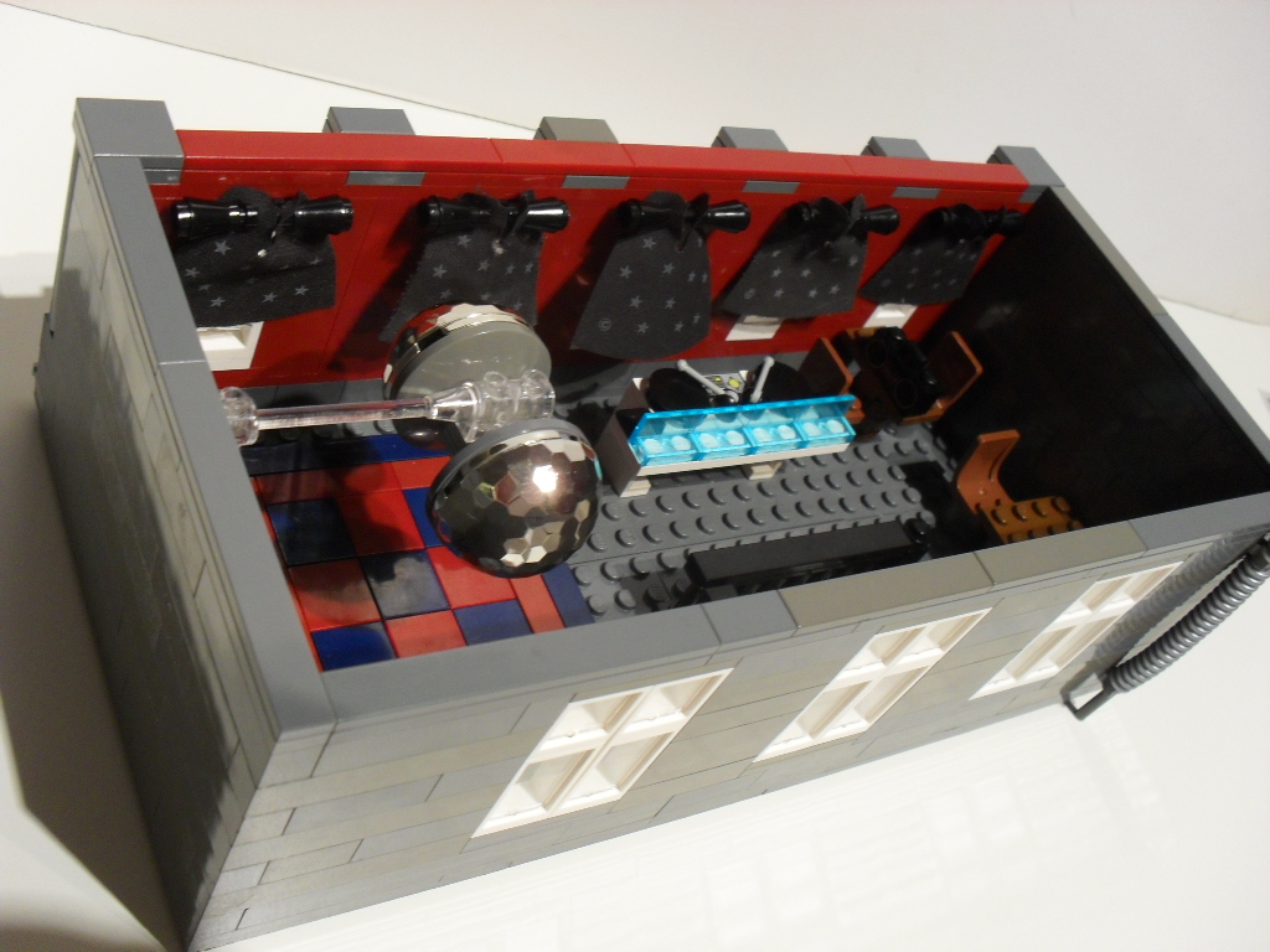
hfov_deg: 52.6
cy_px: 476
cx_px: 635
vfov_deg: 40.7
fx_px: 1284
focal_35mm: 35
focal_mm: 6.3
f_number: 3.2
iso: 200
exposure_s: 1/15
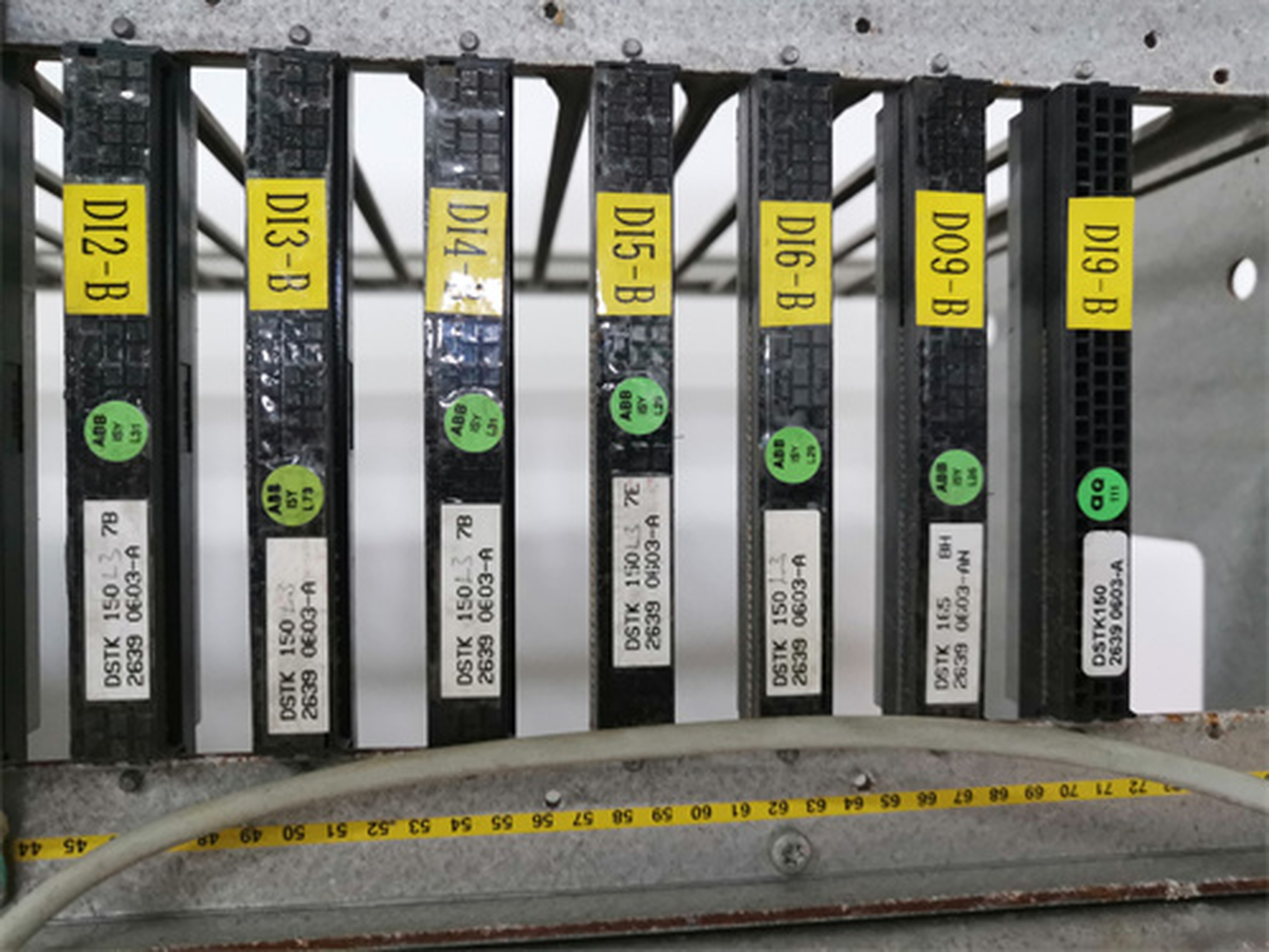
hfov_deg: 65.3
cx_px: 634
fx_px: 990
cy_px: 476
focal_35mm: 27
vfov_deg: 51.4
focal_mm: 3.95
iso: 320
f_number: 1.8
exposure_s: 1/33.3
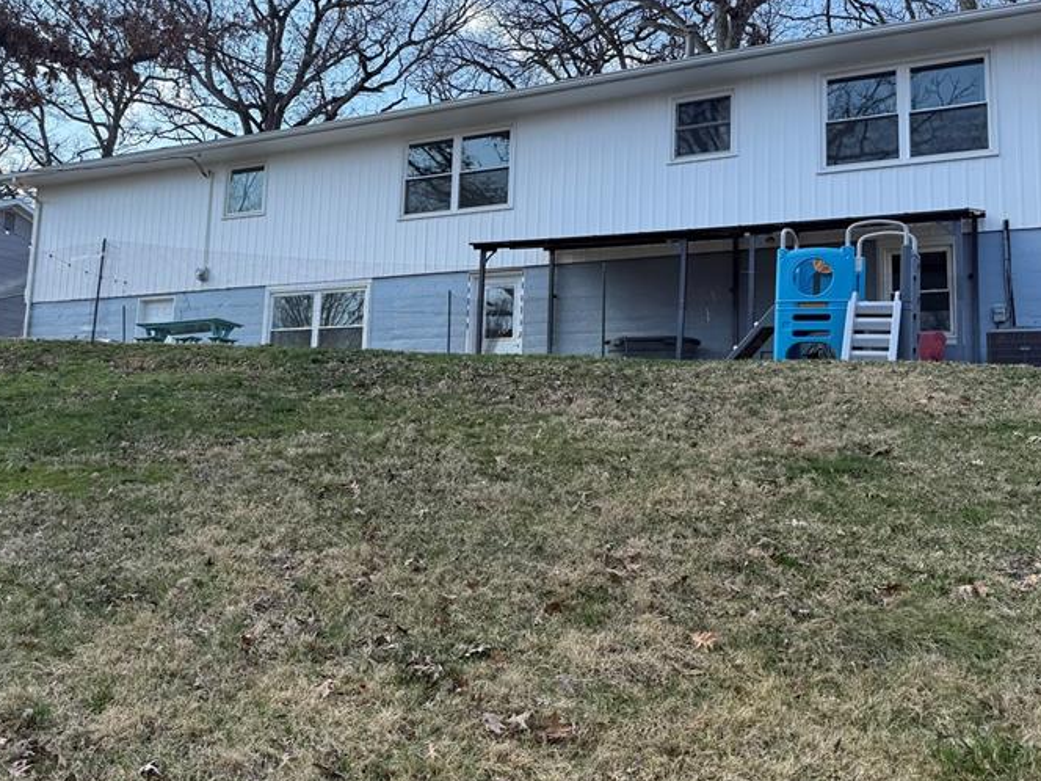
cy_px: 323
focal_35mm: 37
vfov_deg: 38.5
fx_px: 1113
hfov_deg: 49.4
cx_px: 359
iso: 80
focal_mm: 6.76
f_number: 1.78
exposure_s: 1/1689
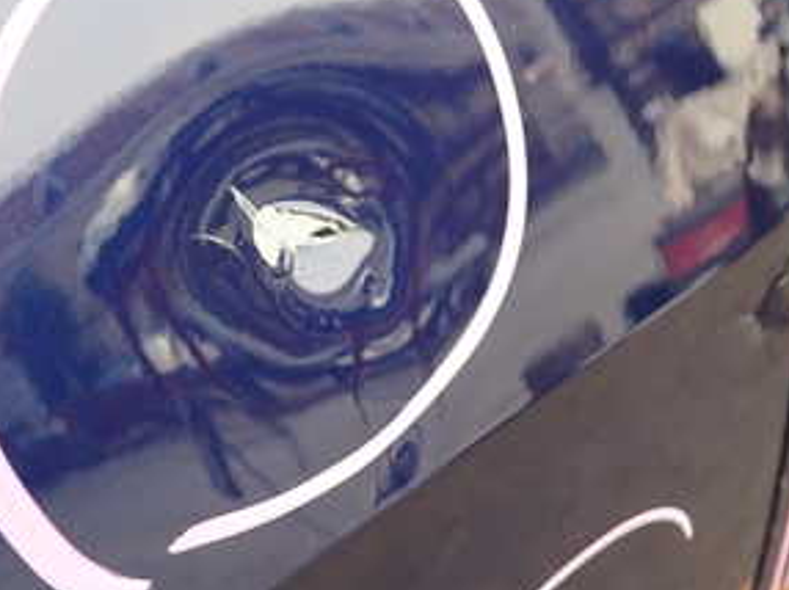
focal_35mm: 63
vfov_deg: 23.2
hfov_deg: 29.4
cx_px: 66
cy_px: 358
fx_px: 1435
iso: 100
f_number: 2.3
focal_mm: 5.4
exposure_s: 1/200
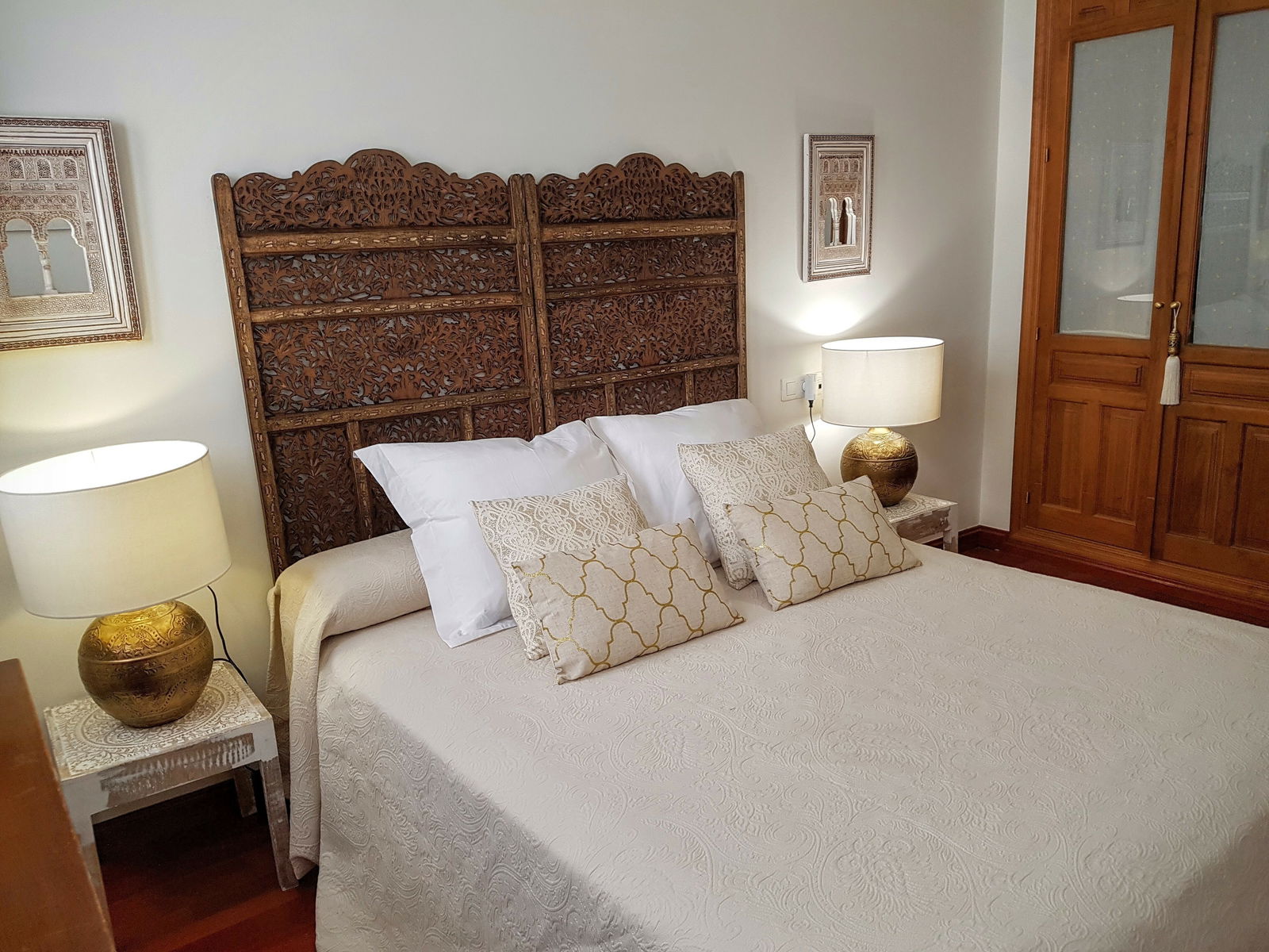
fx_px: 953
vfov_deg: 53.1
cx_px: 634
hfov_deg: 67.3
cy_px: 476
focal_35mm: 26
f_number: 1.7
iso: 100
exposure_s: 1/100
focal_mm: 4.2
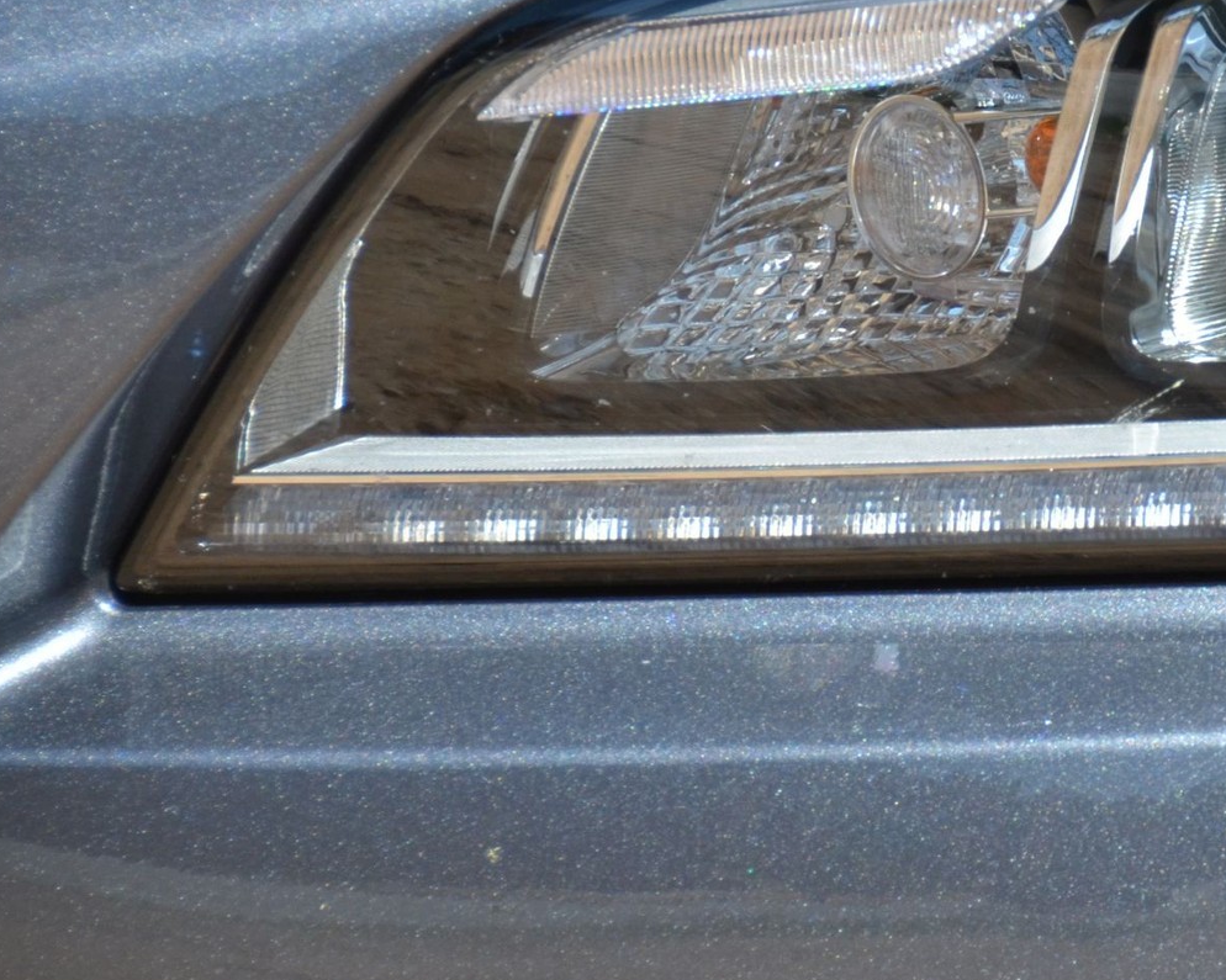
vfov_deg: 2.9
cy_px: 47
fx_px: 19229
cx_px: 1397
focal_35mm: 530
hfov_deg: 3.6
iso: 400
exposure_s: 1/1600
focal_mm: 150
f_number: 6.3
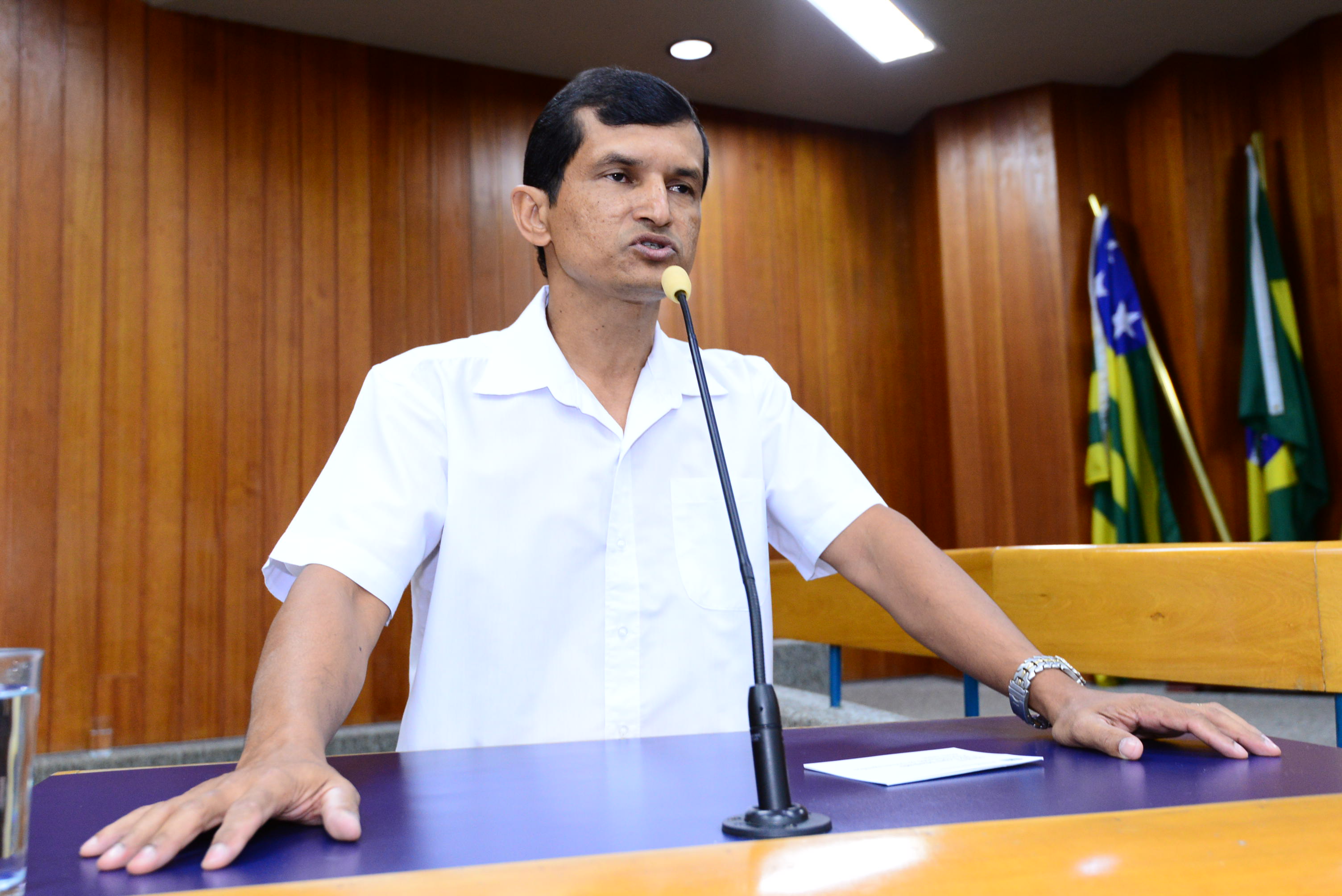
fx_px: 1305
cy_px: 448
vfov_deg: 37.9
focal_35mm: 35
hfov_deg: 54.4
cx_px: 671
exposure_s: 1/60
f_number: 5
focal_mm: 35
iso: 2500
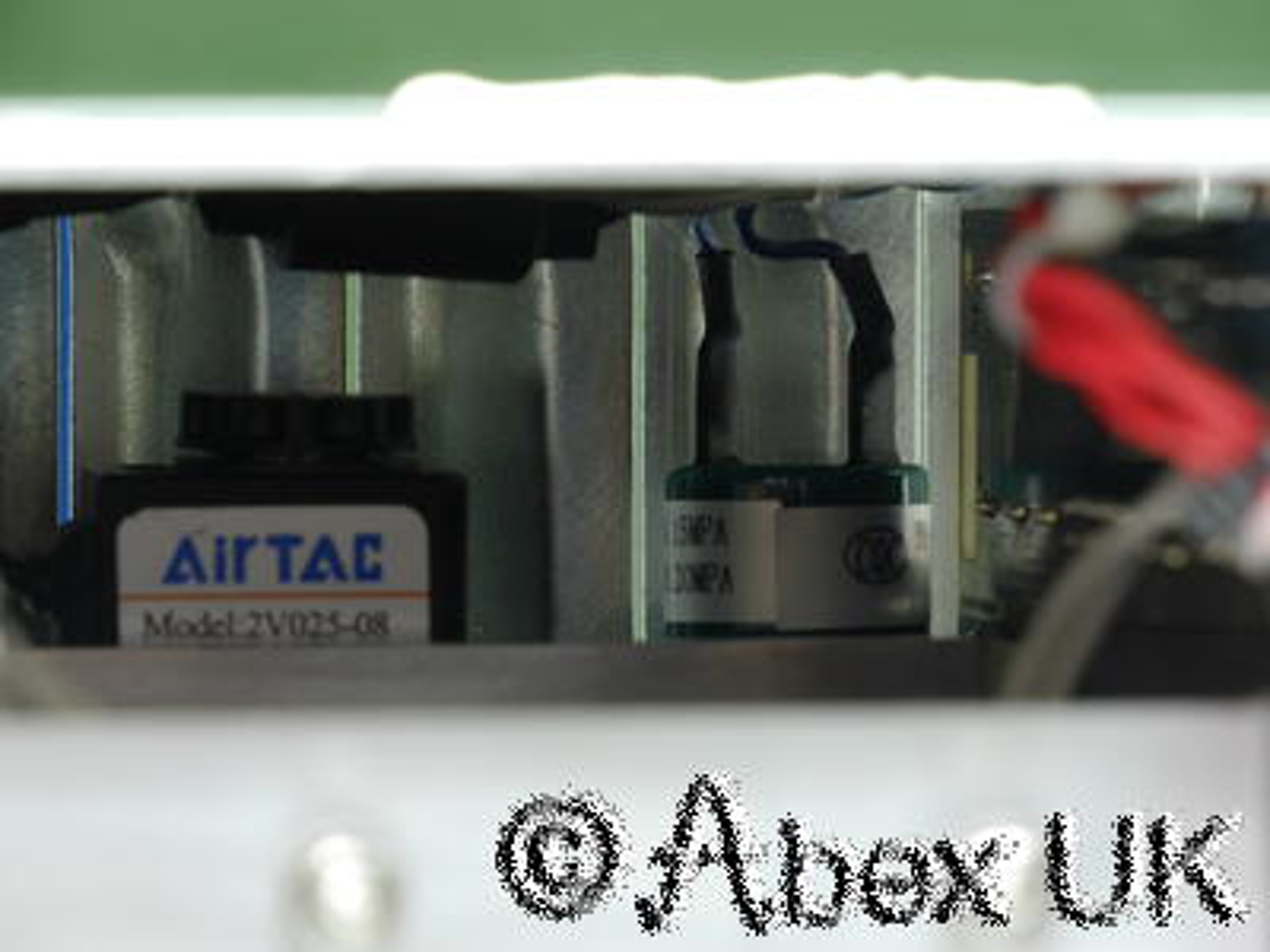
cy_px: 476
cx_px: 635
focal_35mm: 280
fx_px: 10273
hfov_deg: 7.1
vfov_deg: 5.3
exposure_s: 1/2
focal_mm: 140
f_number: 9
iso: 400
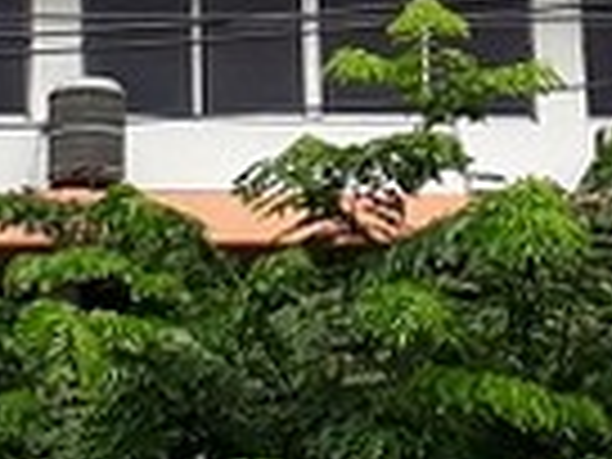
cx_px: 540
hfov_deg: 15.4
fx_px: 2245
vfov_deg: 11.3
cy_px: -184
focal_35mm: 127
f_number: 1.9
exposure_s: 1/632
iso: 40
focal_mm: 3.6
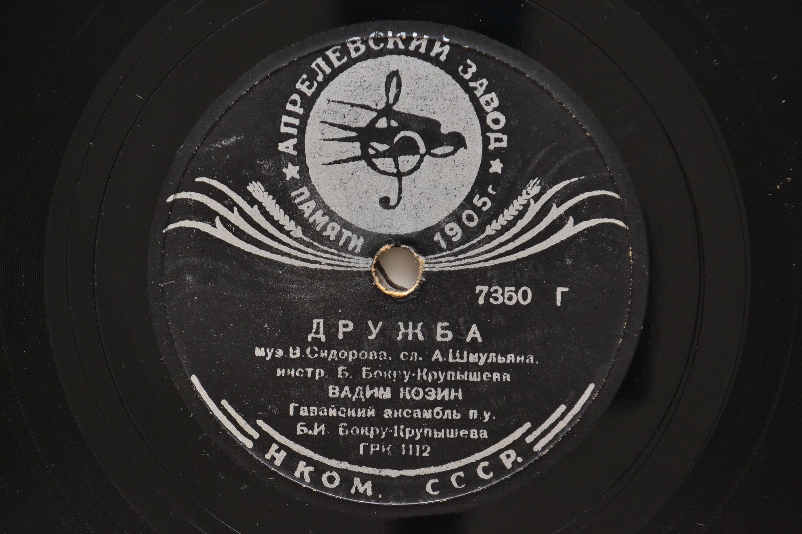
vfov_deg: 16.6
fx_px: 1838
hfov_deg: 24.6
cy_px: 267
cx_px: 401
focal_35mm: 82
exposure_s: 1/160
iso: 1600
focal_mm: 55
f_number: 7.1
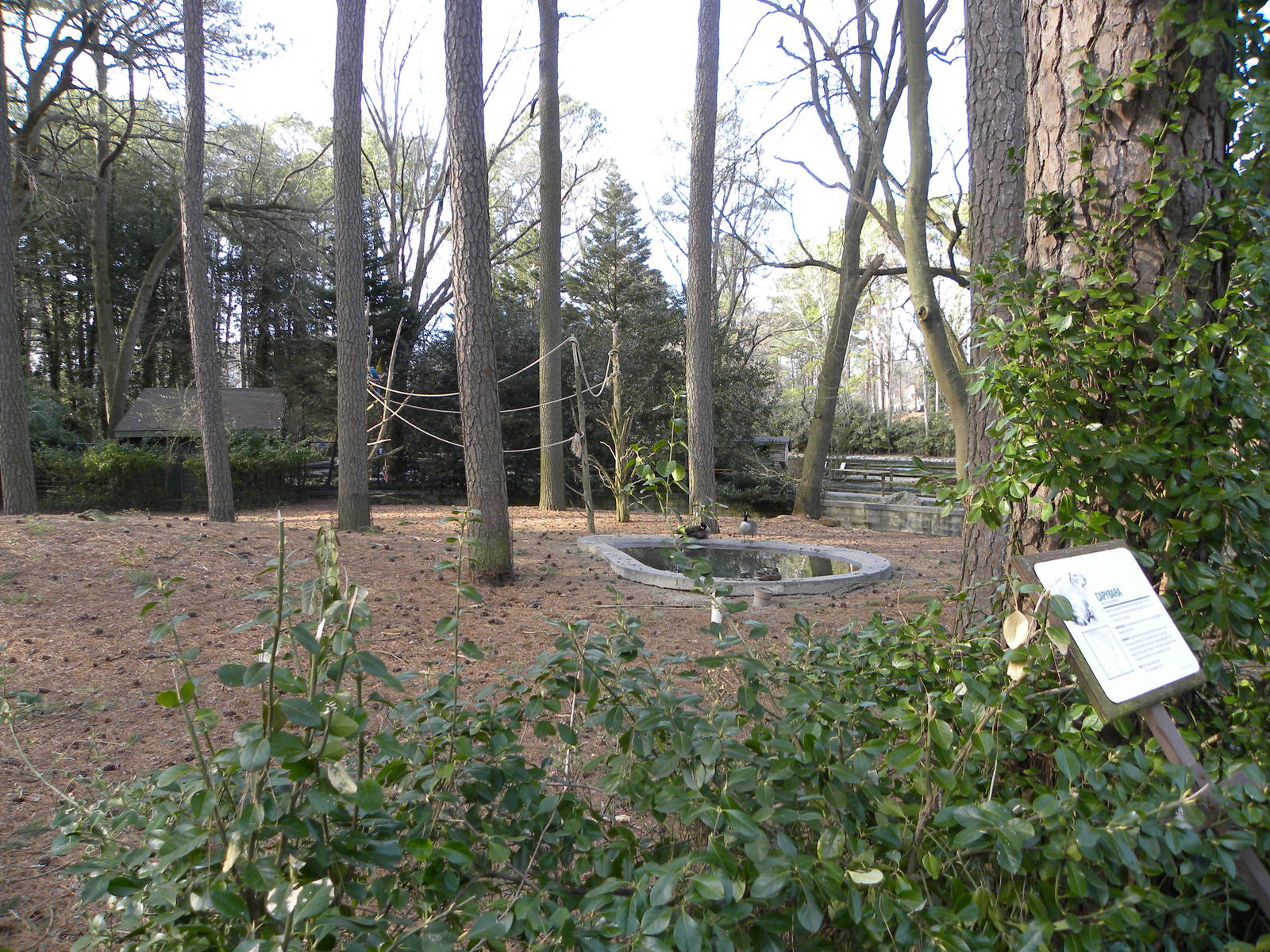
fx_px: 954
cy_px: 476
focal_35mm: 26
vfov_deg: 53.1
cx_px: 635
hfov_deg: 67.3
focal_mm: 4.6
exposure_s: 1/75.7
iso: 76
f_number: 2.8
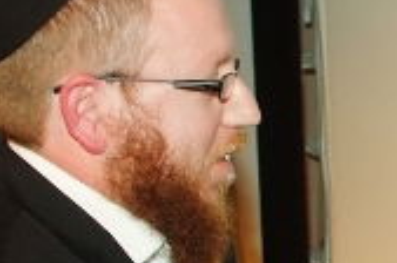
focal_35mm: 158
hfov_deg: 11.7
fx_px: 1739
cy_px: 457
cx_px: 782
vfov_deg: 8.4
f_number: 5.6
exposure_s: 1/100
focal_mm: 17
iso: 500
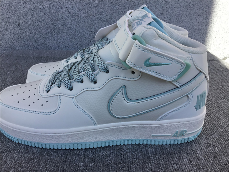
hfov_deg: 58.4
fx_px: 205
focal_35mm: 31
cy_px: 86
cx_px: 114
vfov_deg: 45.4
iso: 25
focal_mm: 3.3
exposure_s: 1/604
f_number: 2.4
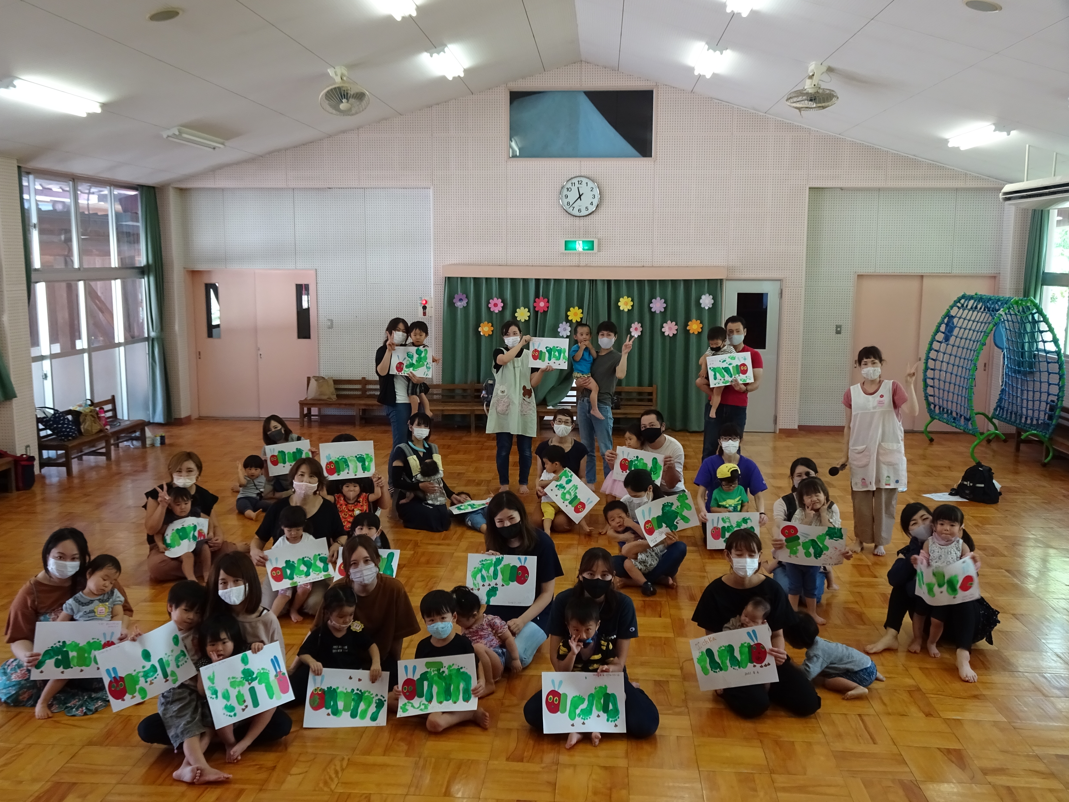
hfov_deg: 58.4
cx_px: 534
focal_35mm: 31
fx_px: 957
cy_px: 401
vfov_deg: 45.4
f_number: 4
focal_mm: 5.26
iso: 200
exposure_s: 1/40
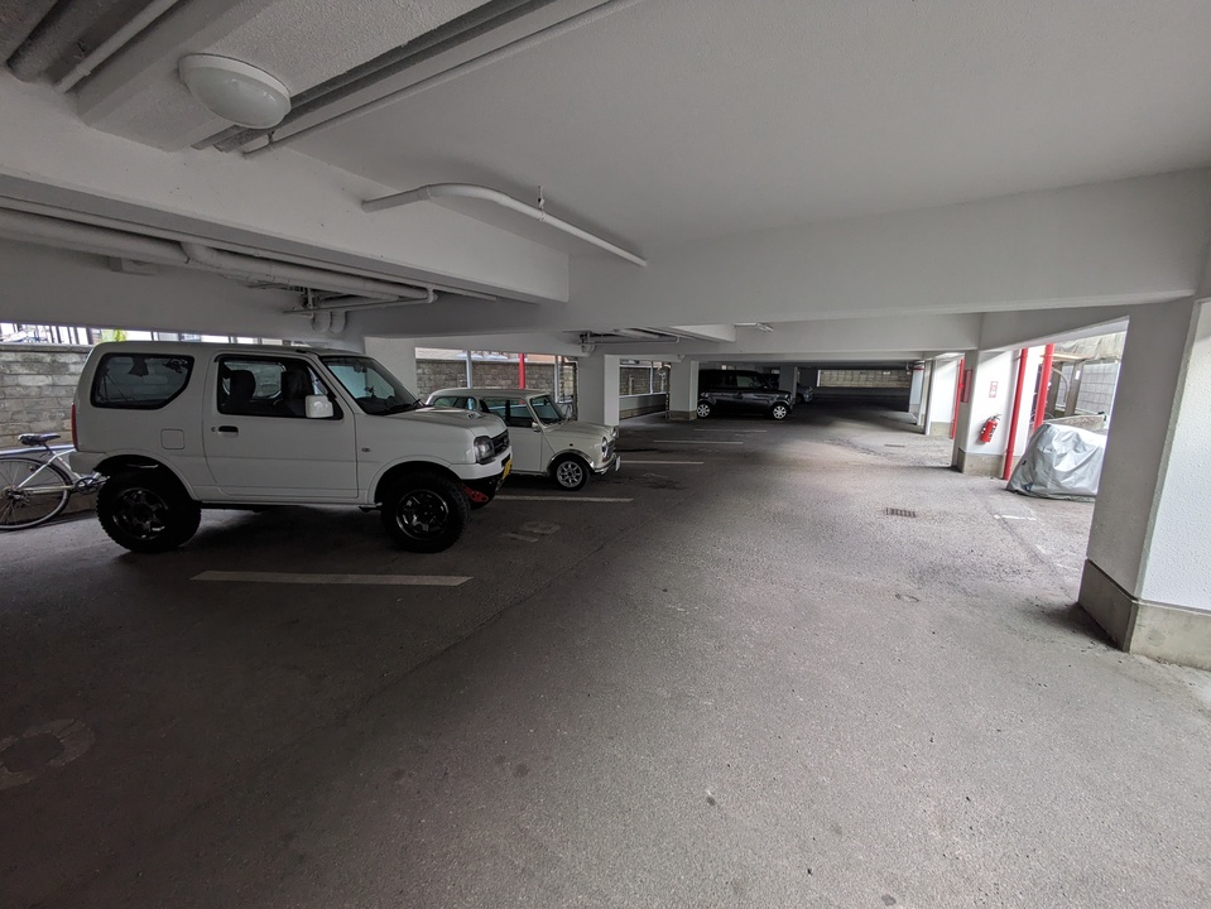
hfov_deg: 102.0
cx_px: 606
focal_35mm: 14
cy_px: 454
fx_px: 490
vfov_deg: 85.7
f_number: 2.2
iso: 71
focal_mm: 1.83
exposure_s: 1/40
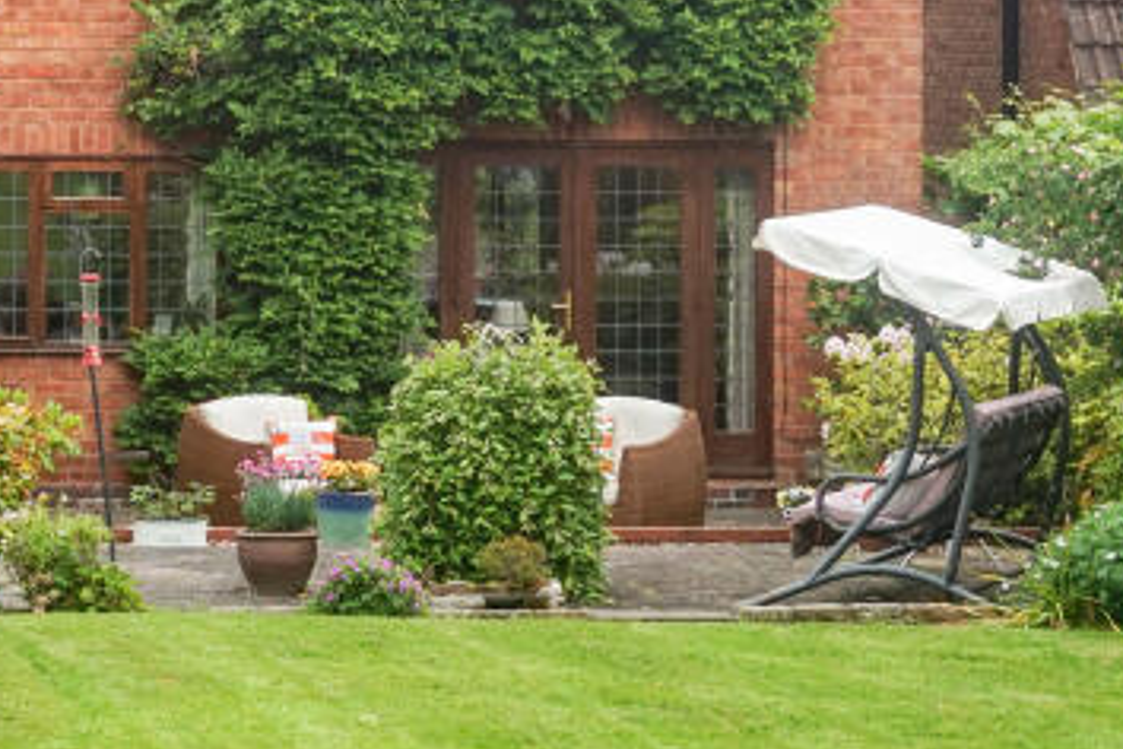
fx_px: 4194
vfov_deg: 10.2
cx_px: -251
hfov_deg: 14.7
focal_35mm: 134
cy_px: 165
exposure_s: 1/80
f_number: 8
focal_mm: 31
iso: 100
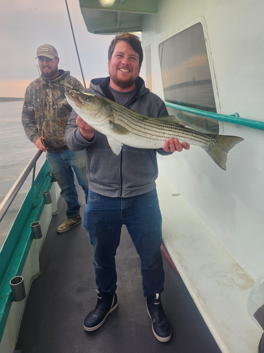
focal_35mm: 26
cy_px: 167
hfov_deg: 53.0
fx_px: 264
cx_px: 135
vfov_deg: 67.3
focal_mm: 5.4
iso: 20
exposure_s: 1/180
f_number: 1.8
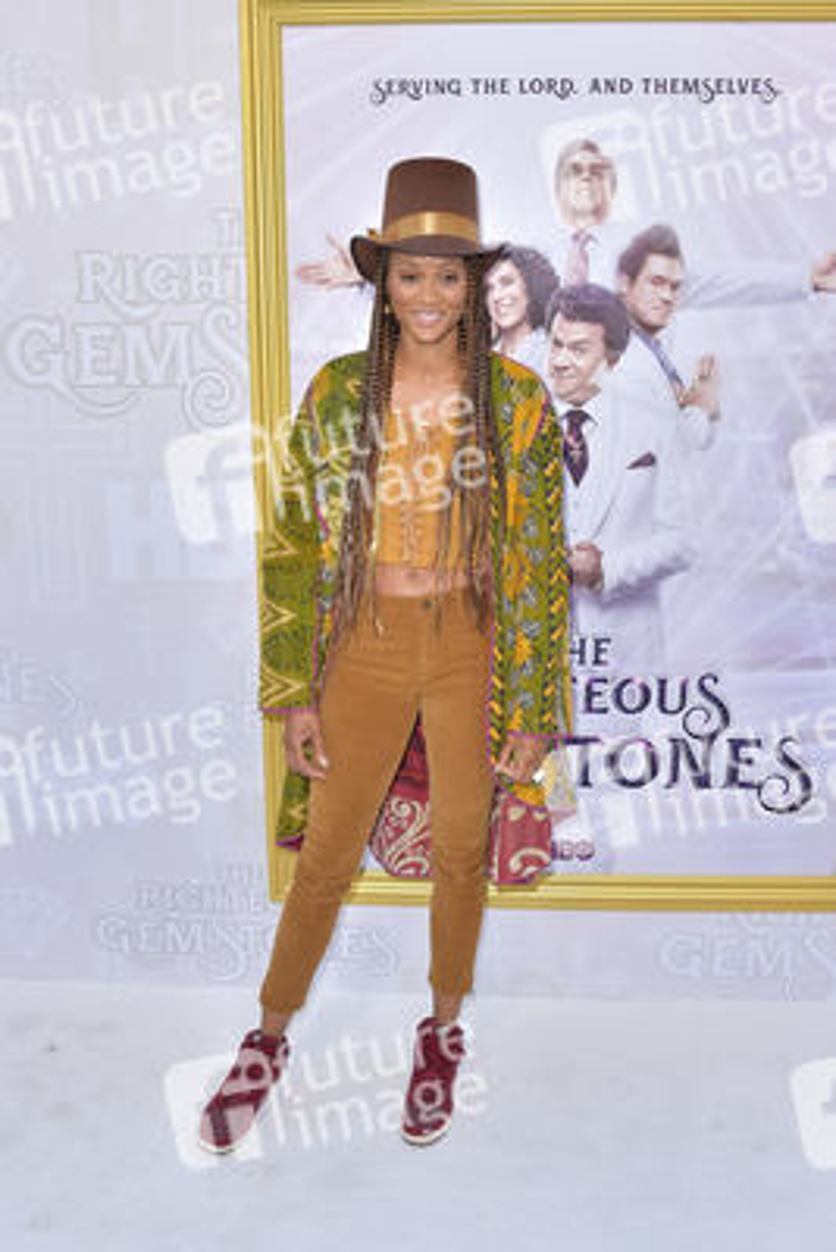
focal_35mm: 32
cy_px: 626
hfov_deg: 41.1
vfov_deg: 58.7
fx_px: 1114
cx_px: 418
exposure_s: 1/250
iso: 320
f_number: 7.1
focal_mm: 32
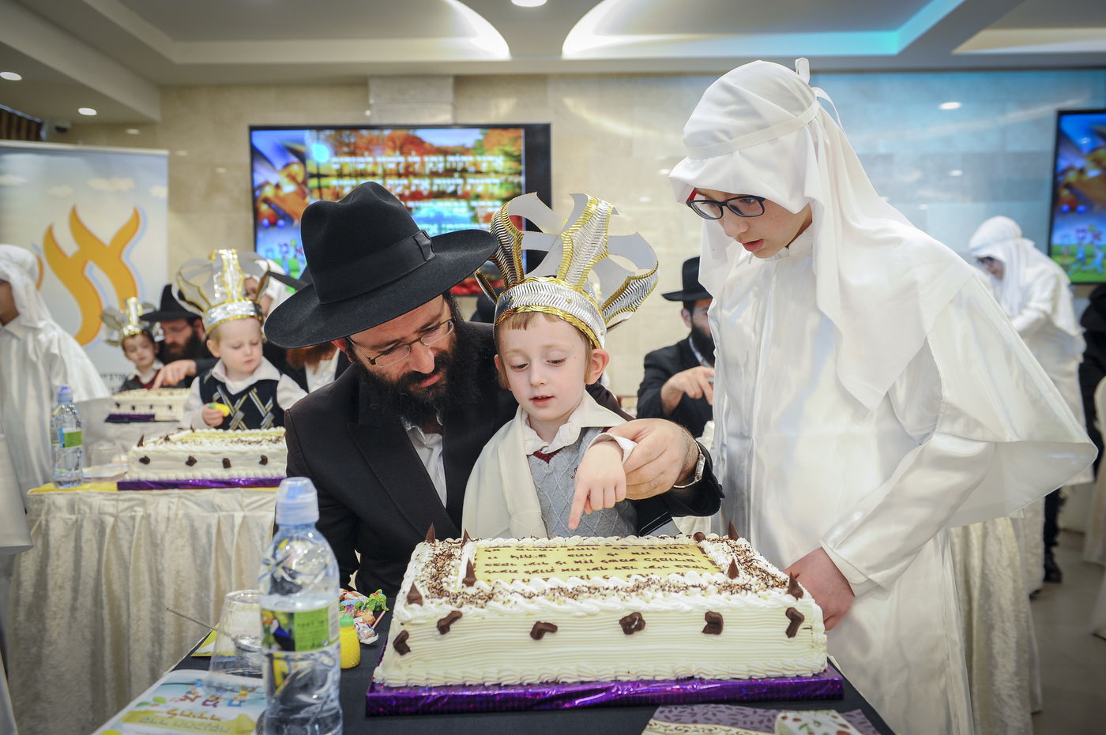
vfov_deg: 41.0
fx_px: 982
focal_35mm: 32
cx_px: 553
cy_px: 368
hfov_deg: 58.8
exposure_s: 1/125
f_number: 4
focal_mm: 32
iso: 1600
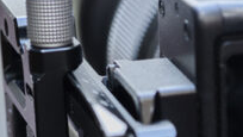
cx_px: 377
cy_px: 276
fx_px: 1637
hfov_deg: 8.3
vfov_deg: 4.7
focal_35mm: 254
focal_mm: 50
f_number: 3.2
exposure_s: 1/100
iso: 250
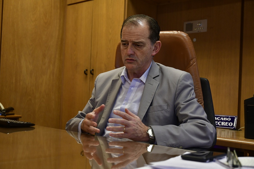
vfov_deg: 28.1
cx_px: 127
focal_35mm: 48
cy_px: 84
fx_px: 339
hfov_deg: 41.1
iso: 1250
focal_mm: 32
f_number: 3.2
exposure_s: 1/100
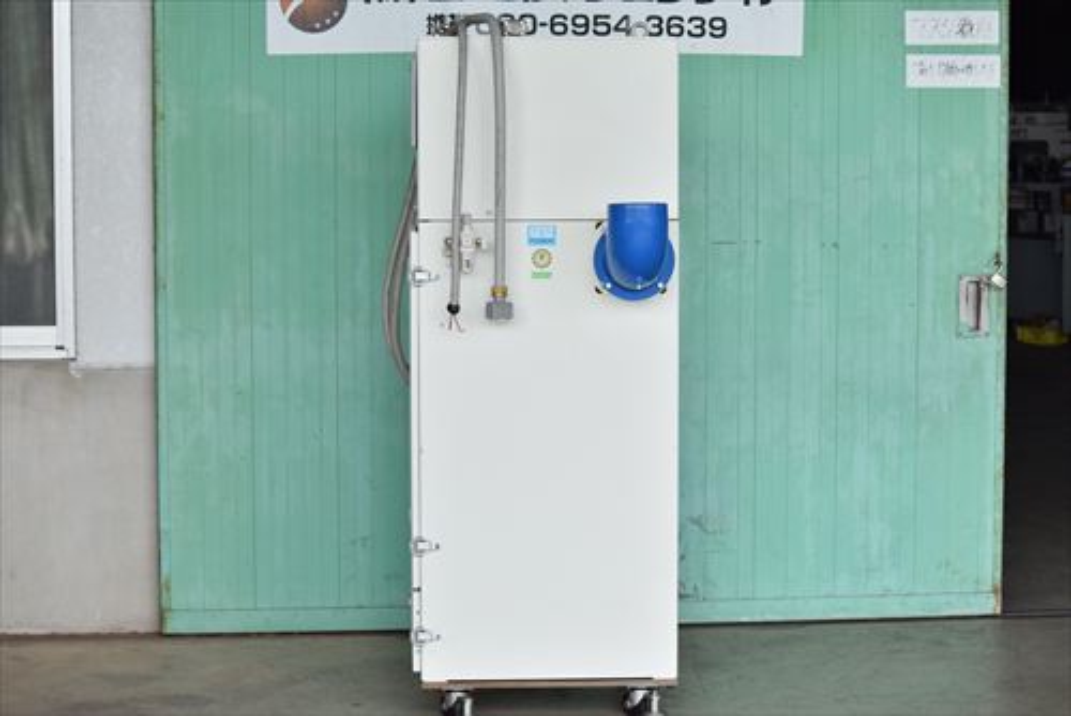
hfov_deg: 24.6
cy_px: 358
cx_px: 536
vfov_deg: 16.6
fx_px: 2456
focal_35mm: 82
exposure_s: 1/1250
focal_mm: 55
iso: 1250
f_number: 6.3
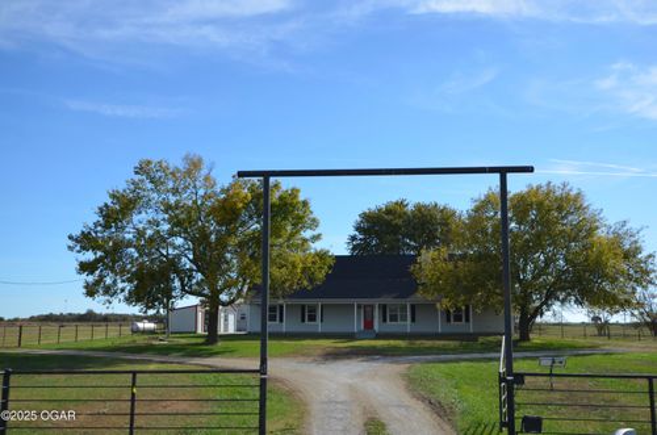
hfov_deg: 53.2
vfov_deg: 36.7
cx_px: 328
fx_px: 656
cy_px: 218
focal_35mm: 36
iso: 100
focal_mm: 24
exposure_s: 1/250
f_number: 8
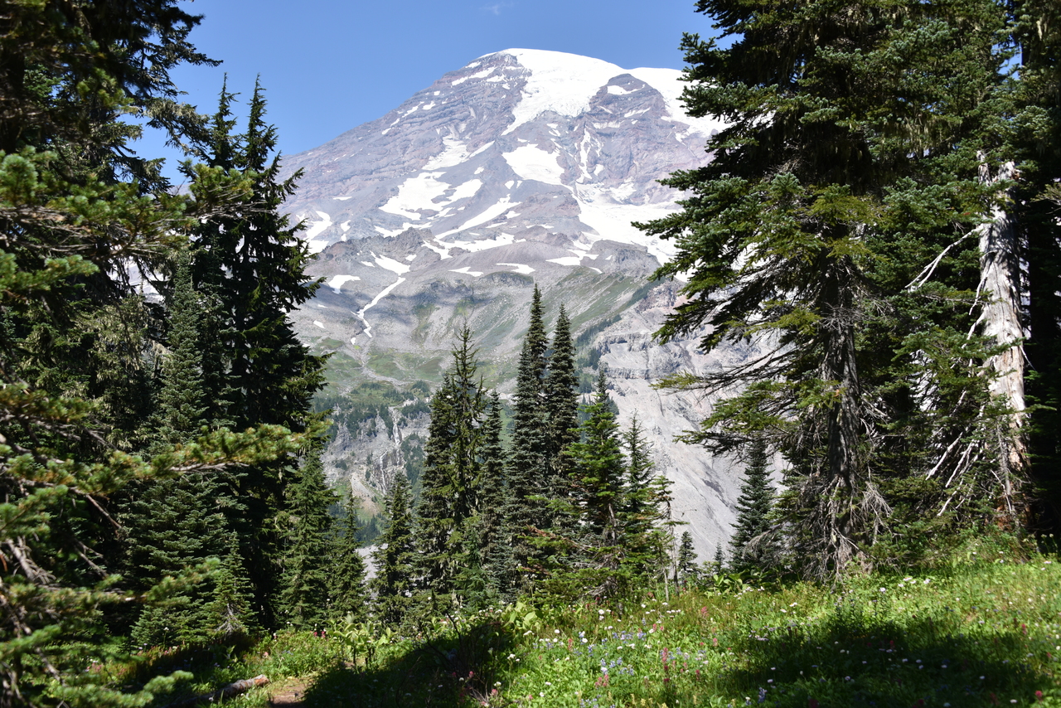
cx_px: 530
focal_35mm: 44
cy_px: 354
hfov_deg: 44.5
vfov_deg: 30.5
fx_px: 1297
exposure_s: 1/250
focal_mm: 44
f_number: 8
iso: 100
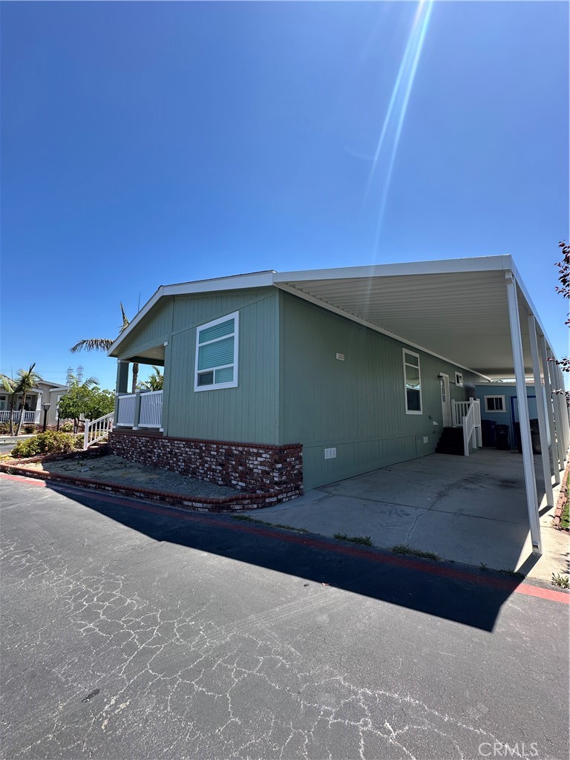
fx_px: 307
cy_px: 380
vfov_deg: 102.1
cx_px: 285
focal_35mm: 14
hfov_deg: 85.7
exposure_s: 1/774
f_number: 2.2
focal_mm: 2.22
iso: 40
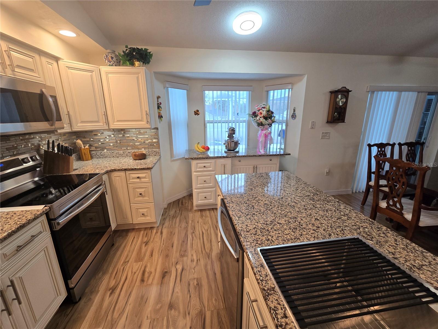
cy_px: 164
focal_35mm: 13
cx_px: 219
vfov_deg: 89.9
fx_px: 164
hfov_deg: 106.2
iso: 80
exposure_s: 1/60
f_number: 2.2
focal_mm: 2.2
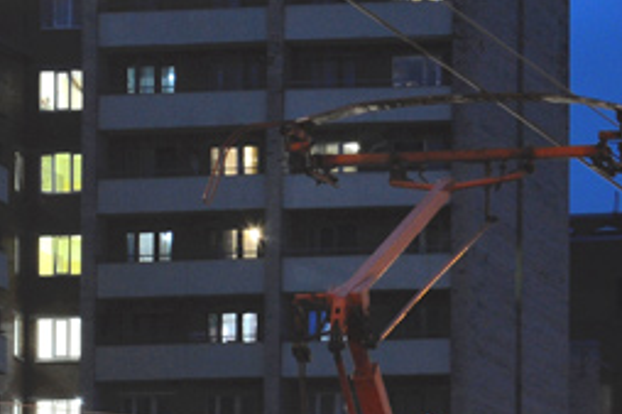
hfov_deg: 6.5
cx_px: 605
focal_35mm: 318
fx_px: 5497
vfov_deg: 4.2
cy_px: 875
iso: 100
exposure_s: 2
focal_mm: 45
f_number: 10
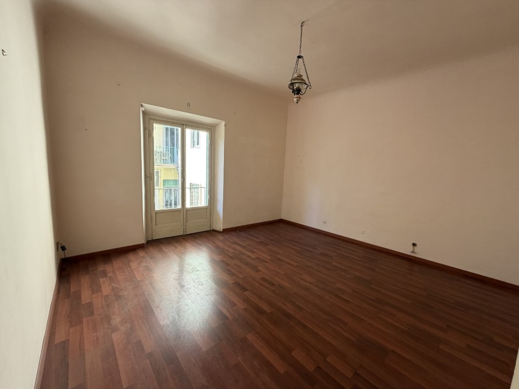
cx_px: 260
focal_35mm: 14
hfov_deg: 102.1
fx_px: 210
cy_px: 194
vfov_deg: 85.7
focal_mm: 2.22
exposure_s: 1/121
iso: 160
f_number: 2.2
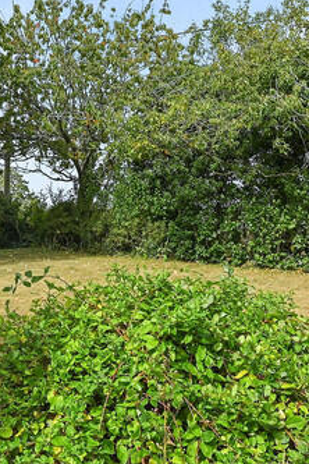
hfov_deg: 31.2
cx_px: 164
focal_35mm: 43
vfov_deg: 45.4
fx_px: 554
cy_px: 215
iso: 400
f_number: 11
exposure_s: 1/50
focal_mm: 14
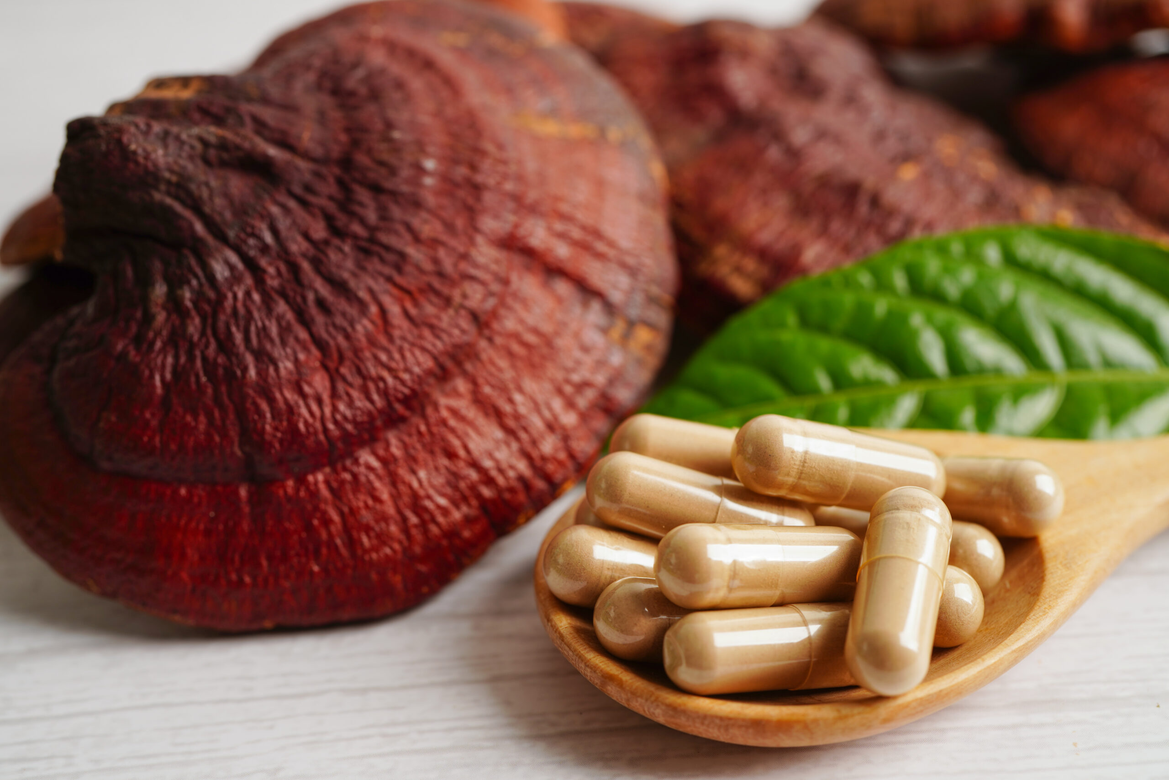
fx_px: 1624
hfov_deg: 39.6
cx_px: 584
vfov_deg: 27.0
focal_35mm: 50
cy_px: 390
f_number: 6.3
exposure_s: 1/80
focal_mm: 50
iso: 100
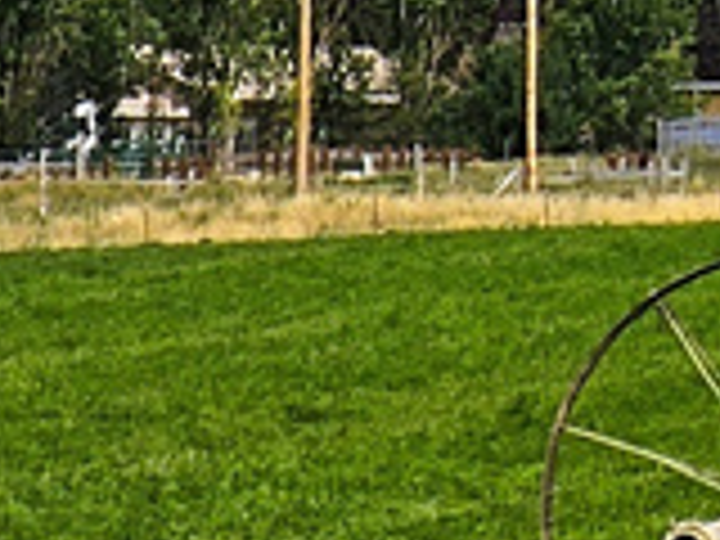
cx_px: 2232
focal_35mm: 1471
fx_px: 30596
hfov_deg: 1.3
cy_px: -1017
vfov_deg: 1.0
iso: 50
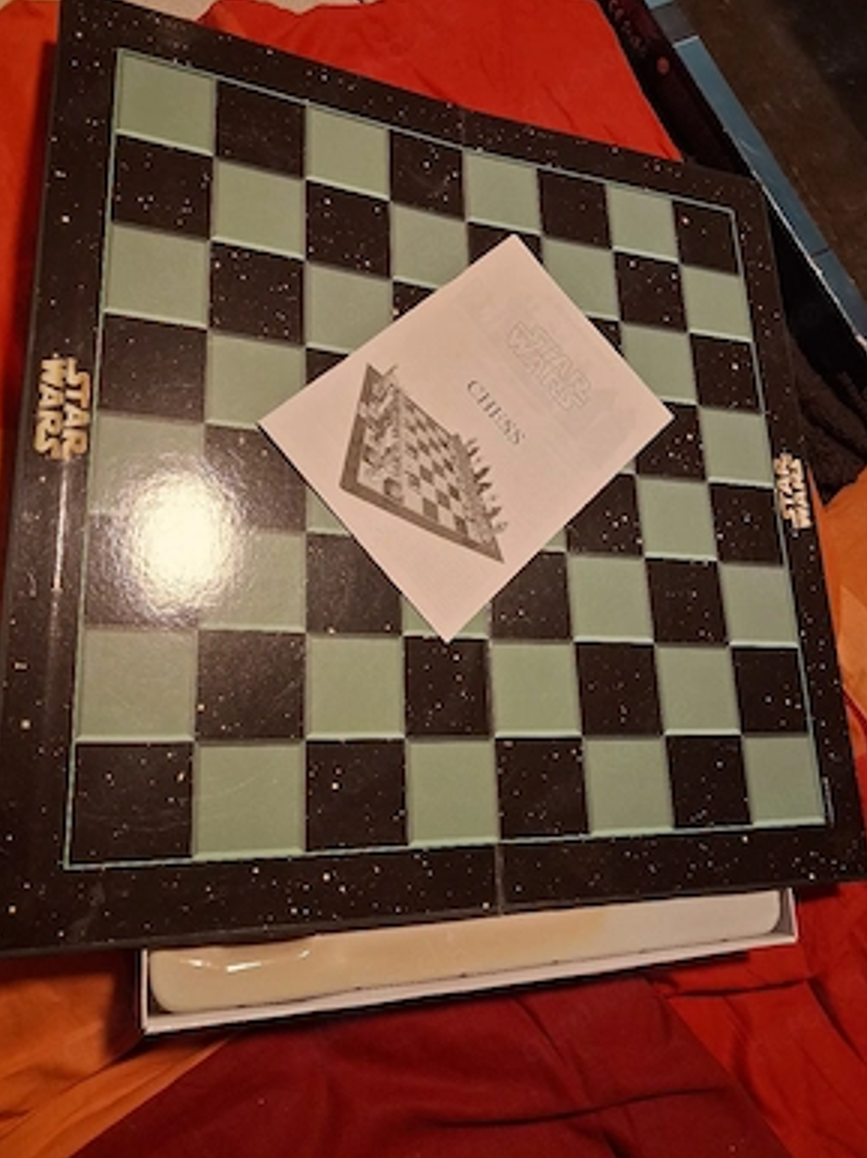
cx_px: 441
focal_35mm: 28
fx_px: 936
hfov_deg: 49.7
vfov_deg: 63.5
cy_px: 561
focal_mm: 4
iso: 400
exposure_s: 1/50
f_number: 1.8
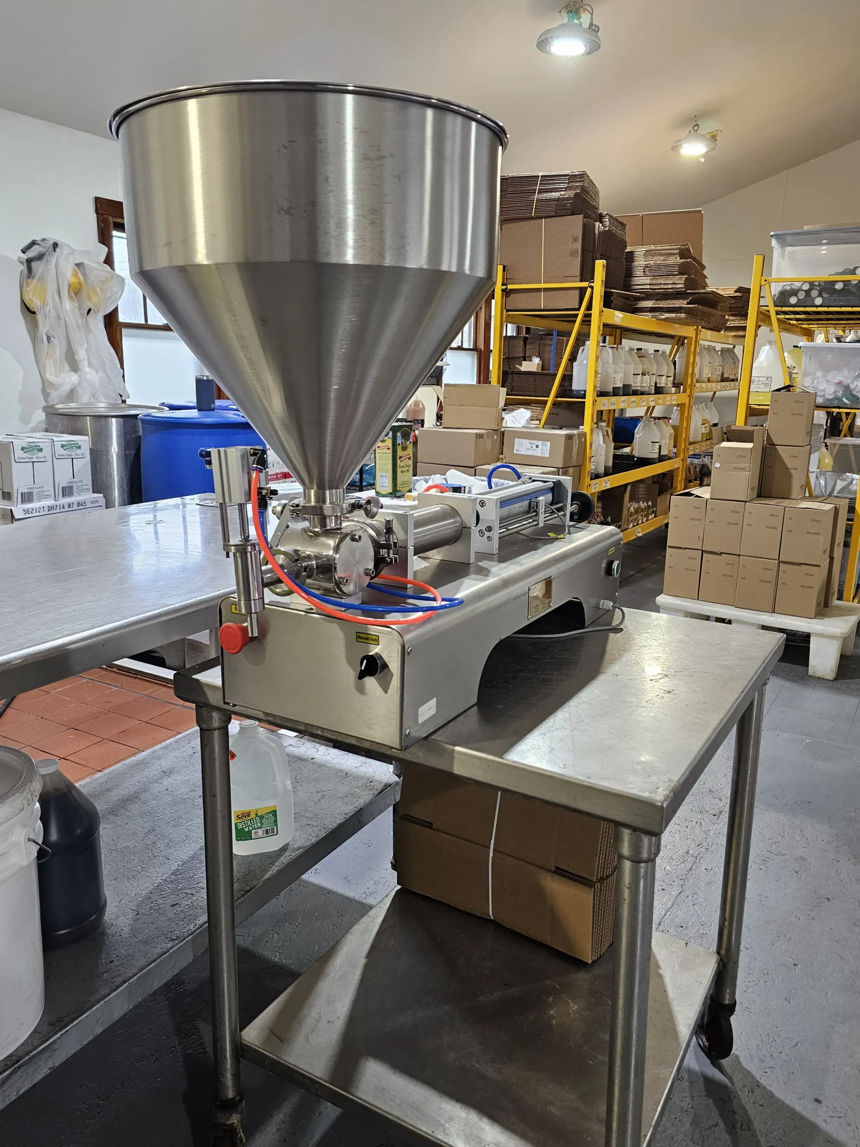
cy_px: 570
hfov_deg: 53.0
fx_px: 862
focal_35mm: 26
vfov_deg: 67.3
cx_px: 435
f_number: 1.7
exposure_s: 1/120
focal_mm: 6.3
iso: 160
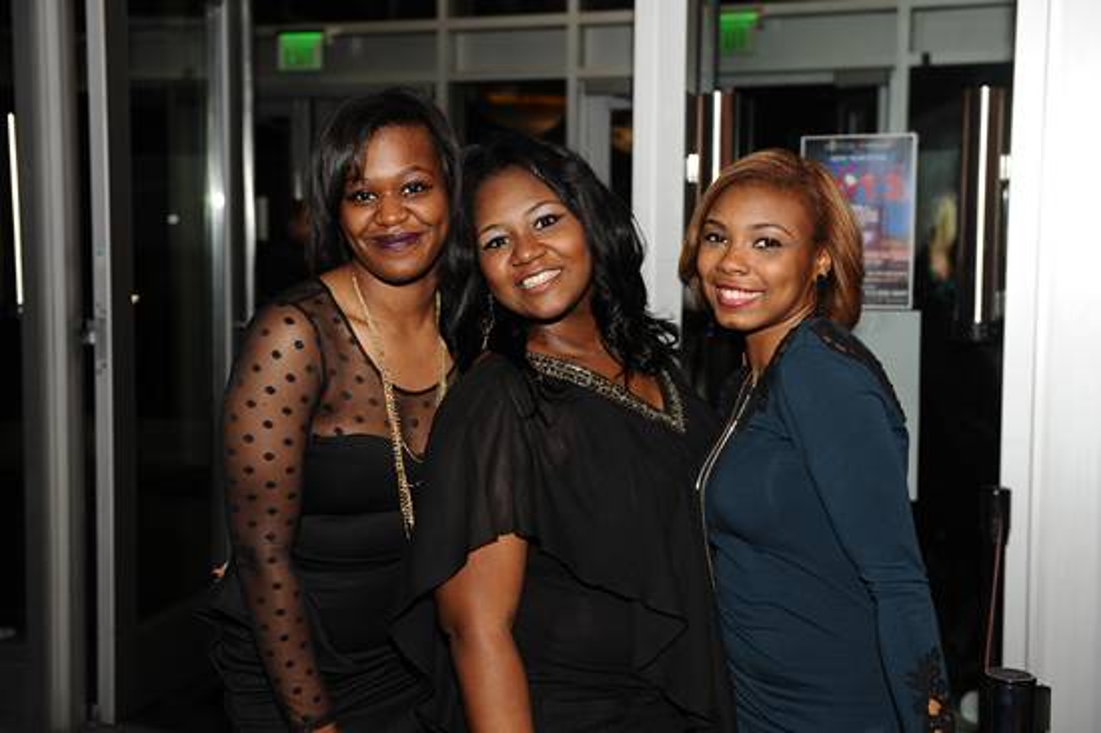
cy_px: 366
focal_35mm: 50
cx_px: 550
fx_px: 1528
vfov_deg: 27.0
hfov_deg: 39.6
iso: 800
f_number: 4
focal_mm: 50
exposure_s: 1/250
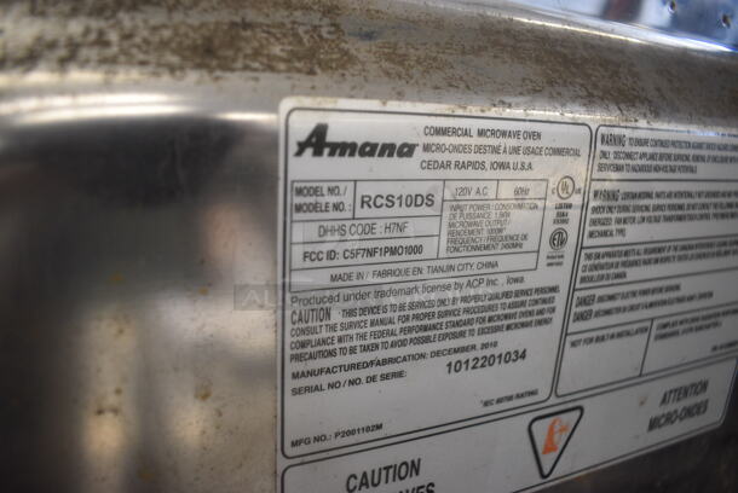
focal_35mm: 27
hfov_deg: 67.3
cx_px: 369
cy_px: 246
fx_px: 554
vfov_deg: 48.0
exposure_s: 1/125
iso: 1000
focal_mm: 18
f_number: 3.5
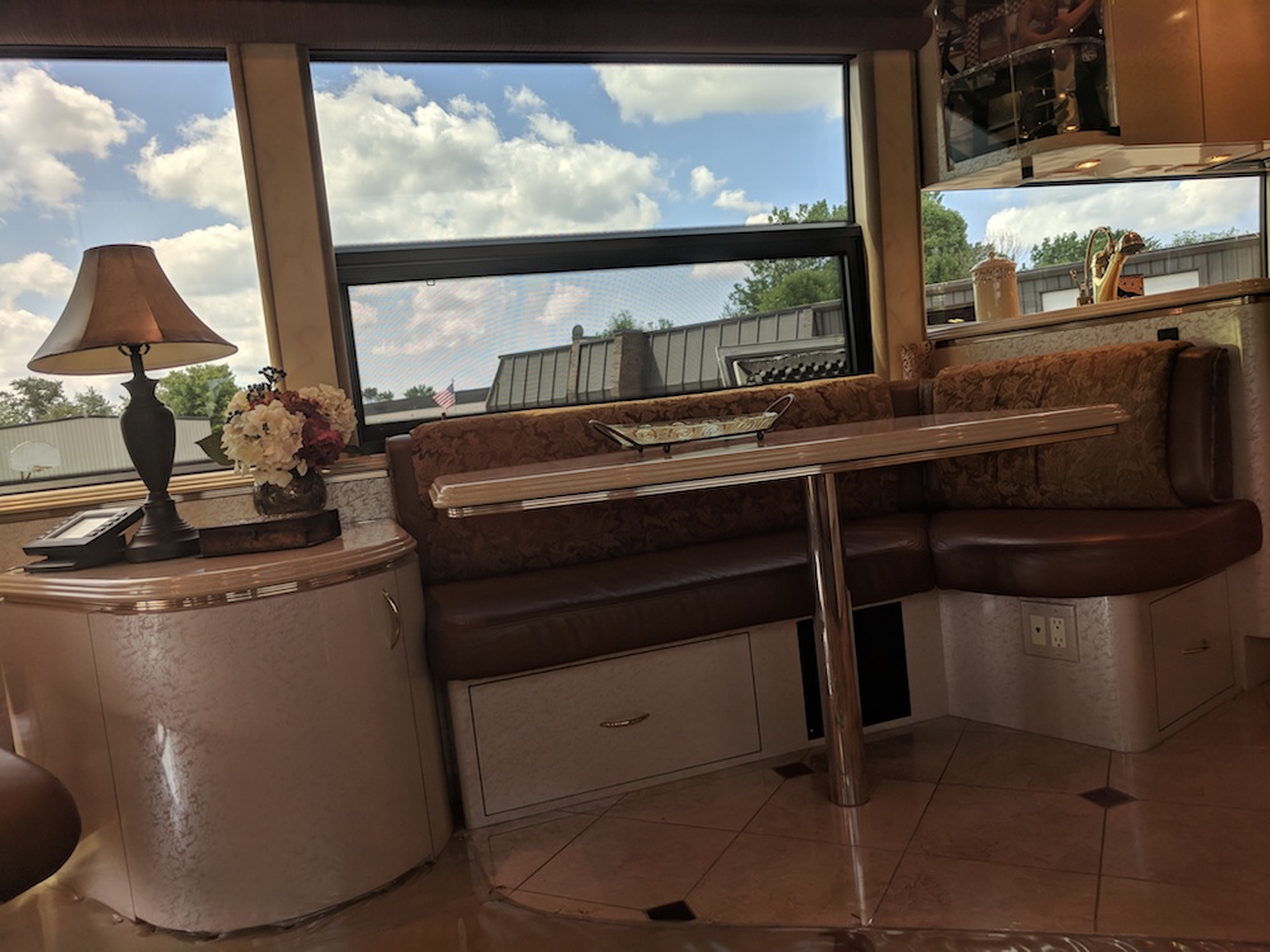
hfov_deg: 67.3
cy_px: 476
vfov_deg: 53.1
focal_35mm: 26
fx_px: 954
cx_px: 635
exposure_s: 1/196
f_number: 2
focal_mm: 4.67
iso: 50
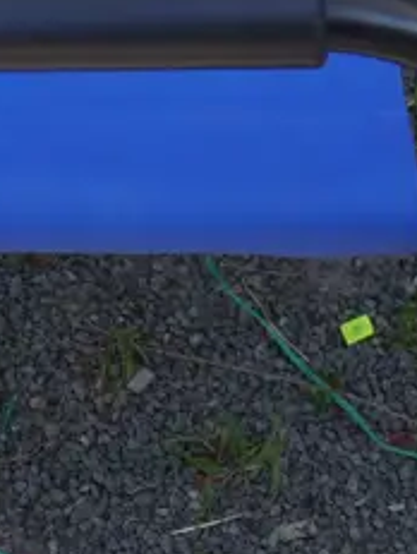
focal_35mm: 177
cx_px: -179
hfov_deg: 8.3
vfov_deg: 10.5
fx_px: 2835
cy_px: -413
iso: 200
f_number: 5
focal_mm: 20
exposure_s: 1/125
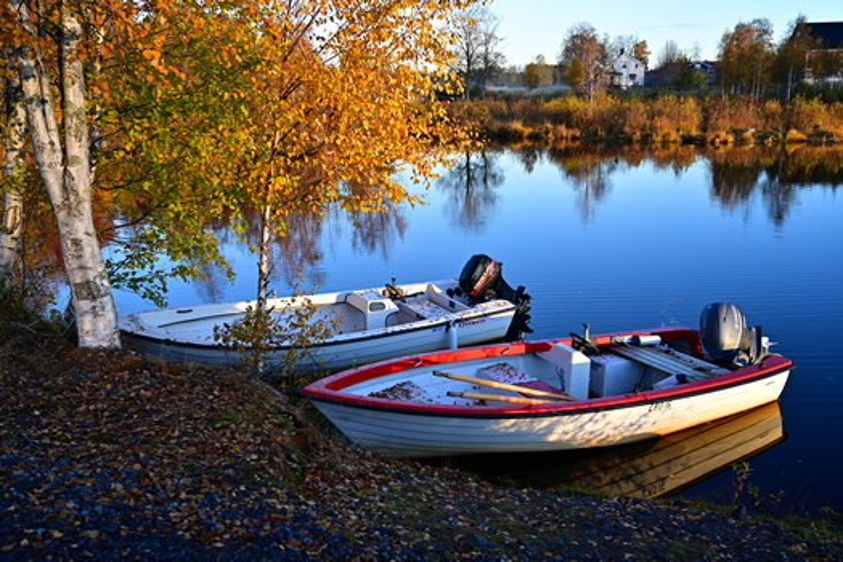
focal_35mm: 31
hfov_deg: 60.3
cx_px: 422
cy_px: 281
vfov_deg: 42.3
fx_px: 726
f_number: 4
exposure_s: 1/125
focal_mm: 31
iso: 100
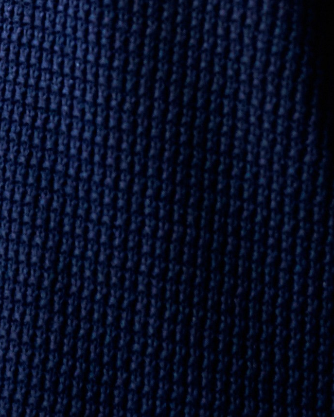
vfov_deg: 5.8
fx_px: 4063
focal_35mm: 329
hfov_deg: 4.7
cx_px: -24
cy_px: -297
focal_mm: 50
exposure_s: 1/250
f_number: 2.5
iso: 320
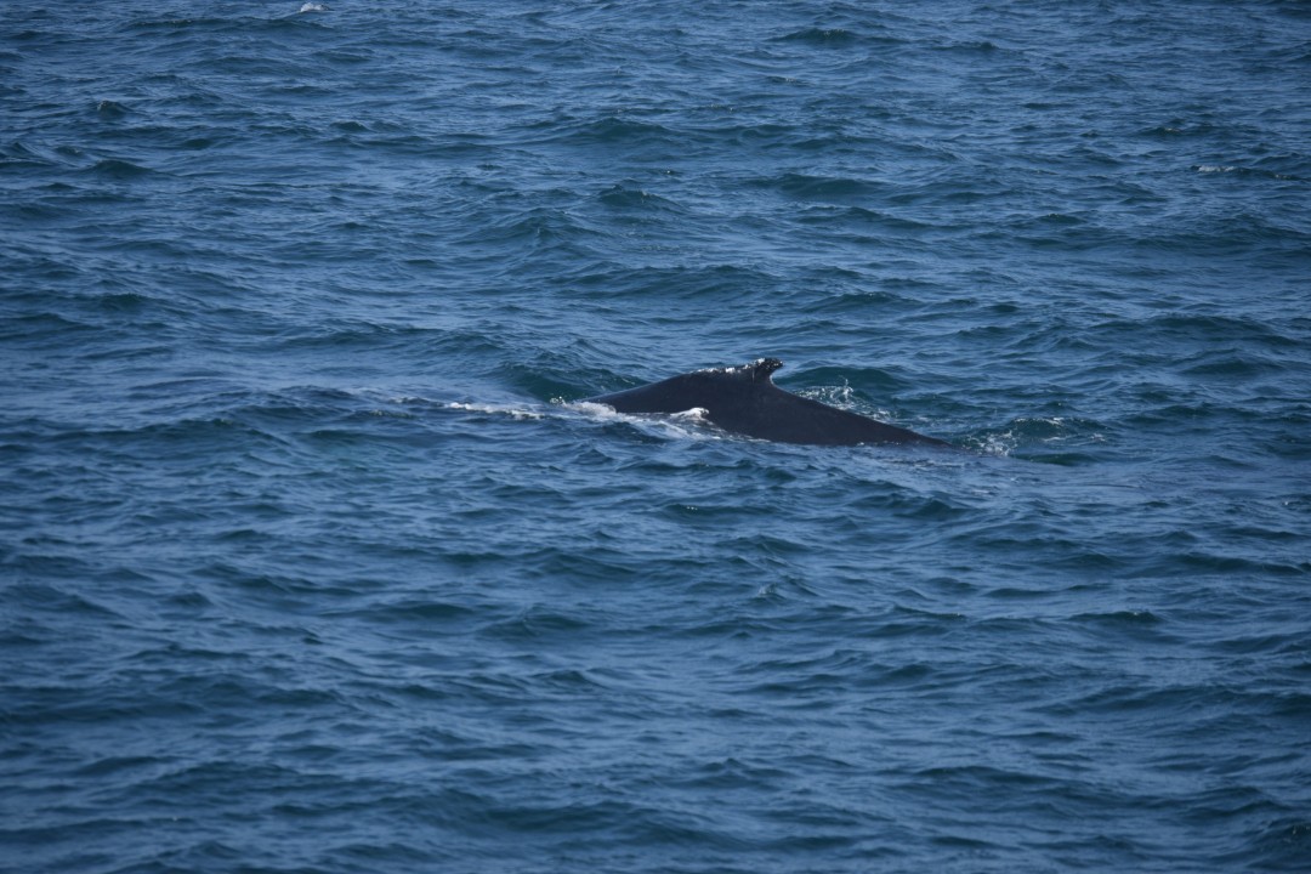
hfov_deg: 8.9
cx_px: 656
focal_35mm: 232
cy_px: 437
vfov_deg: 5.9
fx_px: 8466
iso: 200
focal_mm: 155
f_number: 5.6
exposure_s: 1/1600
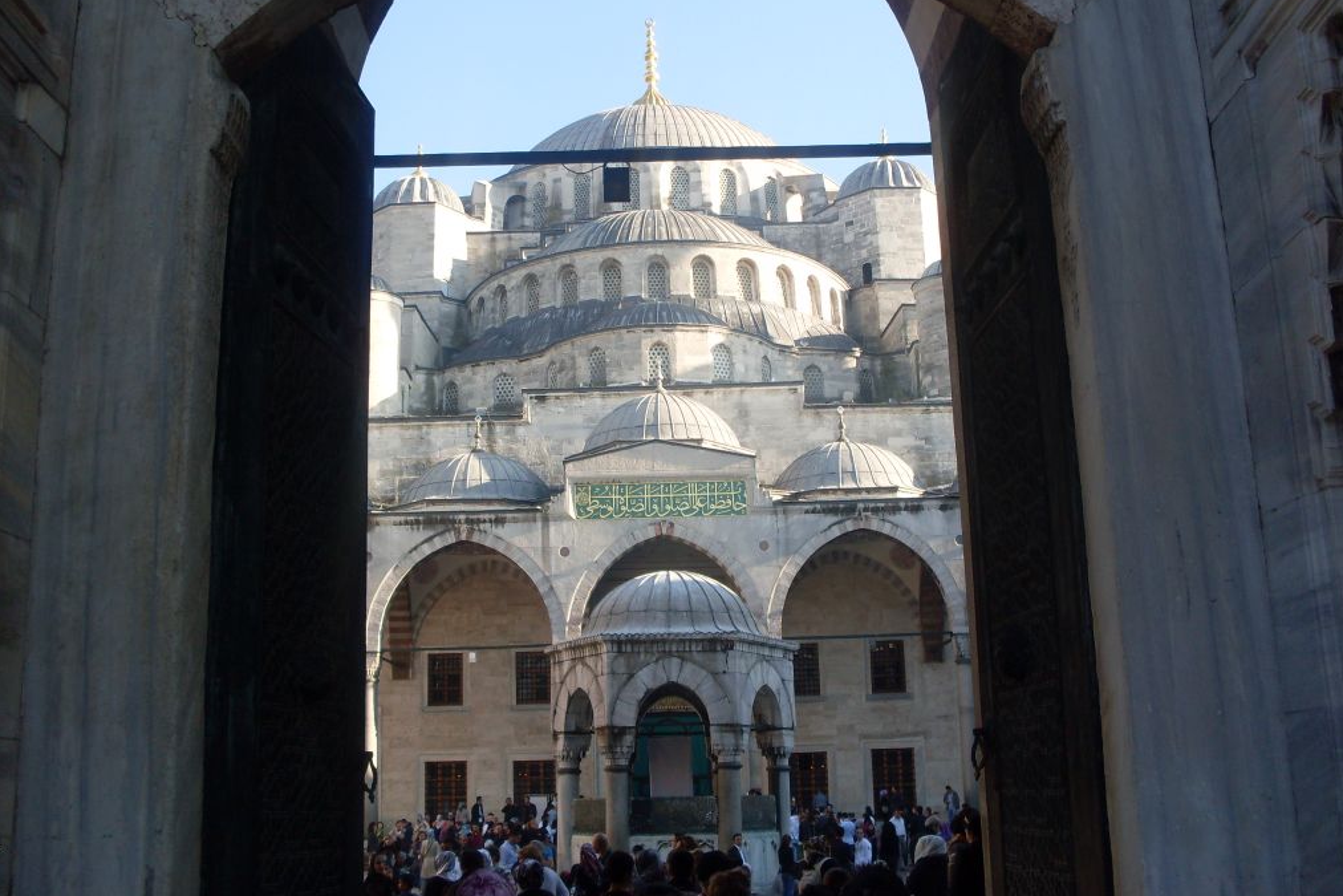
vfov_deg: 33.4
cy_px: 397
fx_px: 1492
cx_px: 677
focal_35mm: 40
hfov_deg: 48.5
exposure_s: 1/350
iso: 80
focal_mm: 6.3
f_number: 2.8
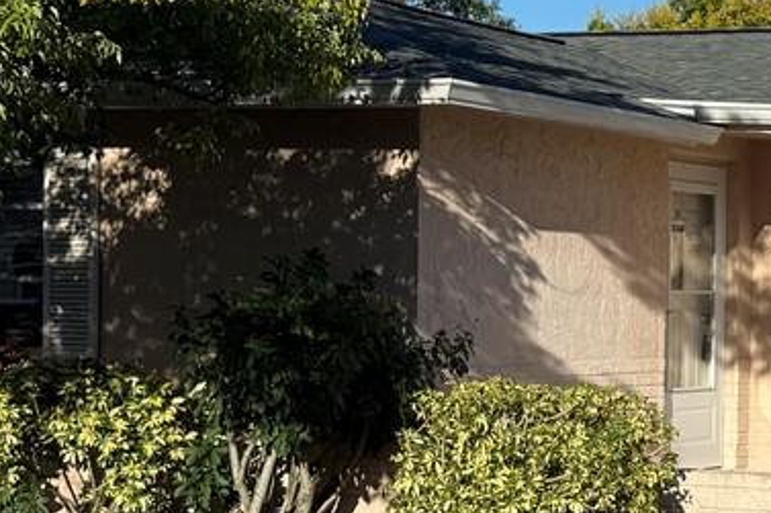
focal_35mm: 106
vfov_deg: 12.9
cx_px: 1061
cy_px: 302
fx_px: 2269
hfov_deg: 17.8
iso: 80
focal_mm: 6.76
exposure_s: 1/7353
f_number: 1.78
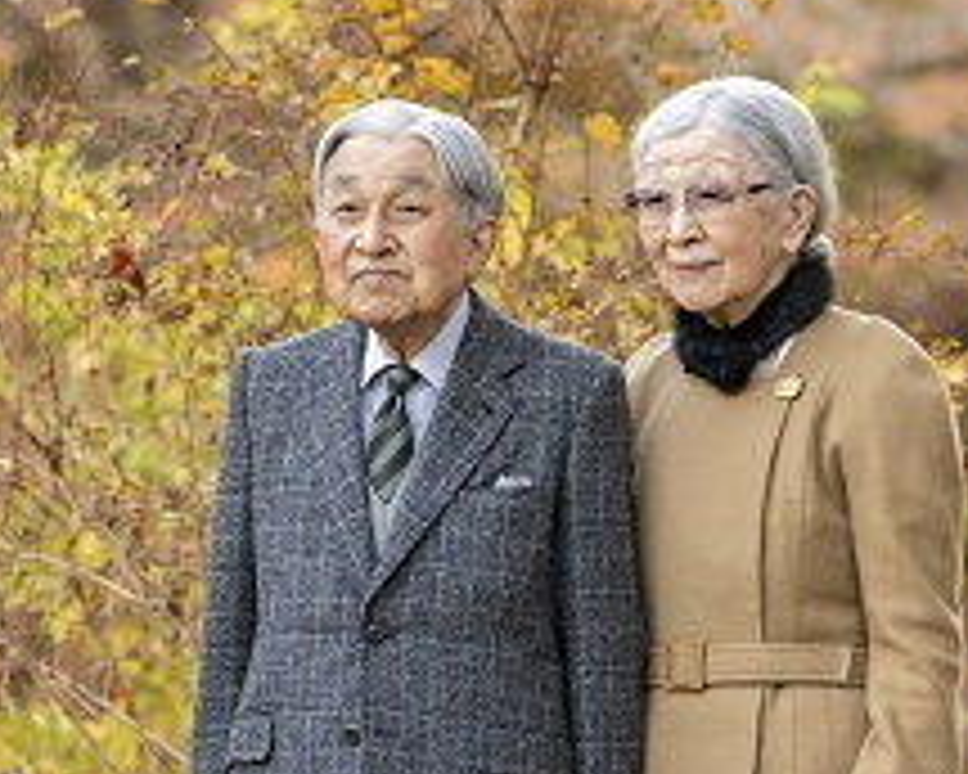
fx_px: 8767
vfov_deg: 5.1
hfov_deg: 6.3
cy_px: 531
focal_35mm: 306
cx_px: 495
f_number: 5.6
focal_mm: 175
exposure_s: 1/200
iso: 2000
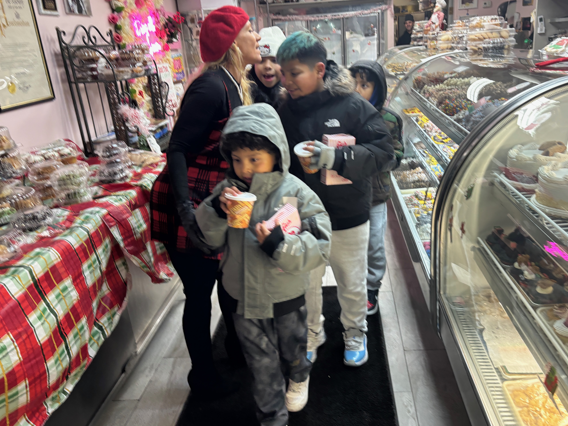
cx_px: 313
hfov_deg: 61.5
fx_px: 476
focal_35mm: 29
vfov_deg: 48.2
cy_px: 196
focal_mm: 5.96
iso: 125
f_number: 1.6
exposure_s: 1/60
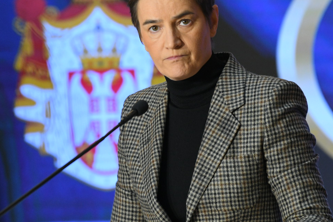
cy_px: 85
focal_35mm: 335
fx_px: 3099
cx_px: 171
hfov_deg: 6.2
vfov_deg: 4.1
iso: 3200
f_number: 4
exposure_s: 1/250
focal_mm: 200
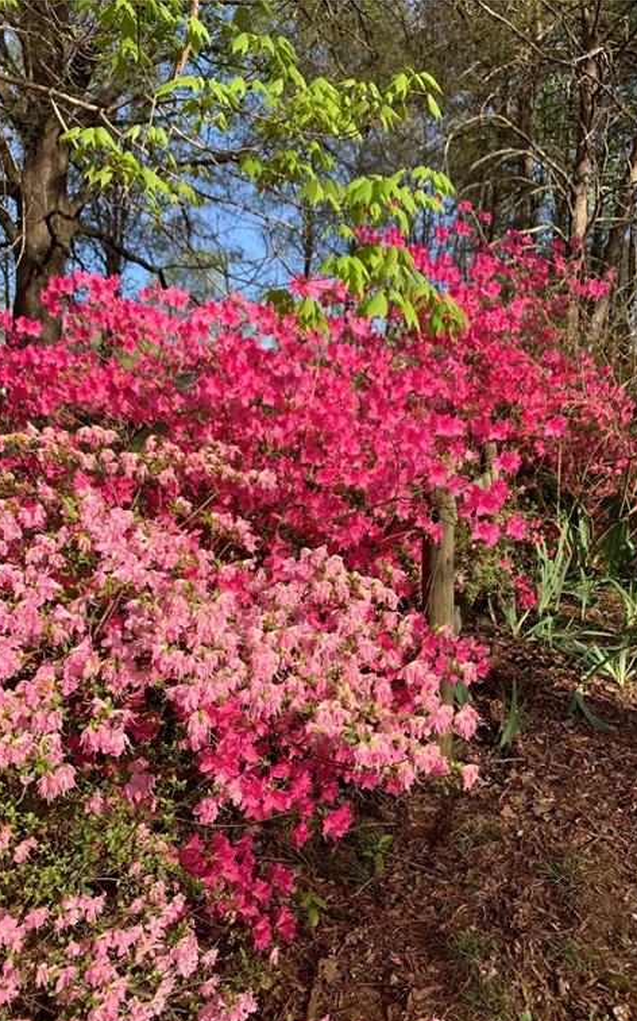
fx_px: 778
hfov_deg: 44.5
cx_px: 328
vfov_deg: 66.5
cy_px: 517
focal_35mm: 28
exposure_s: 1/669
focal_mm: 4.25
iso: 25
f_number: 1.8
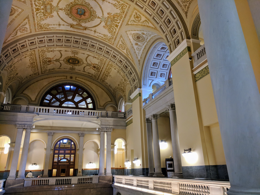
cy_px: 98
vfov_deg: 53.1
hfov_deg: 67.3
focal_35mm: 26
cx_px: 130
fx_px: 195
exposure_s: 1/40
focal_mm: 4.67
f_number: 2
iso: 426
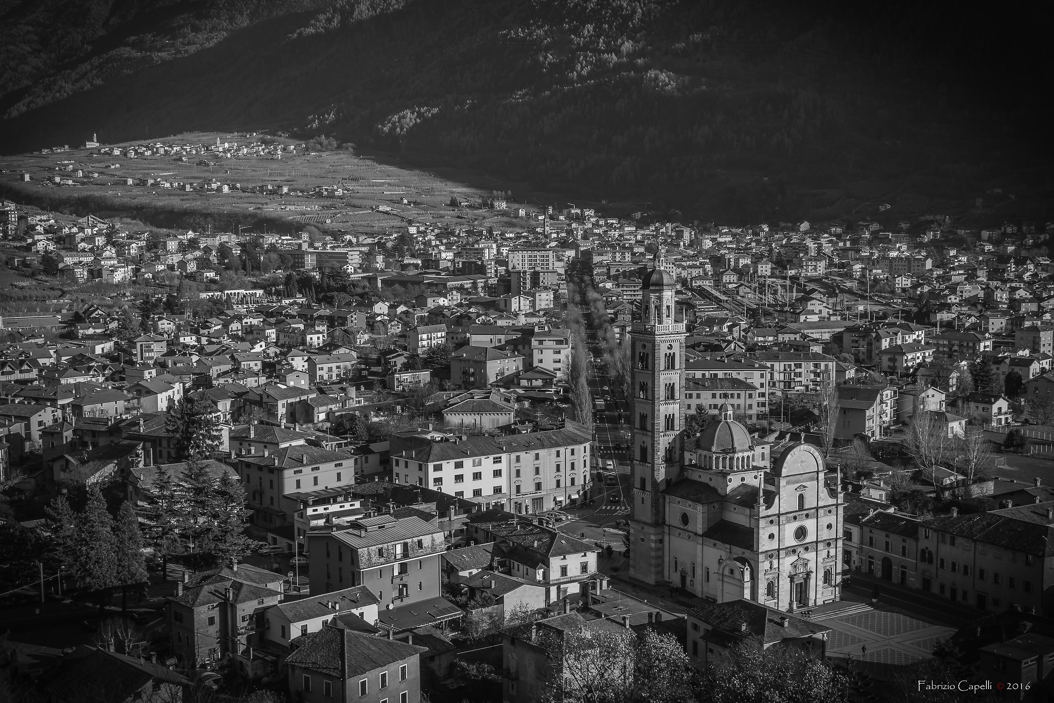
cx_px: 527
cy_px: 352
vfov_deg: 28.1
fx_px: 1406
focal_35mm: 48
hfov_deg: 41.1
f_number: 10
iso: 50
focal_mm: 48
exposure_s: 1/60
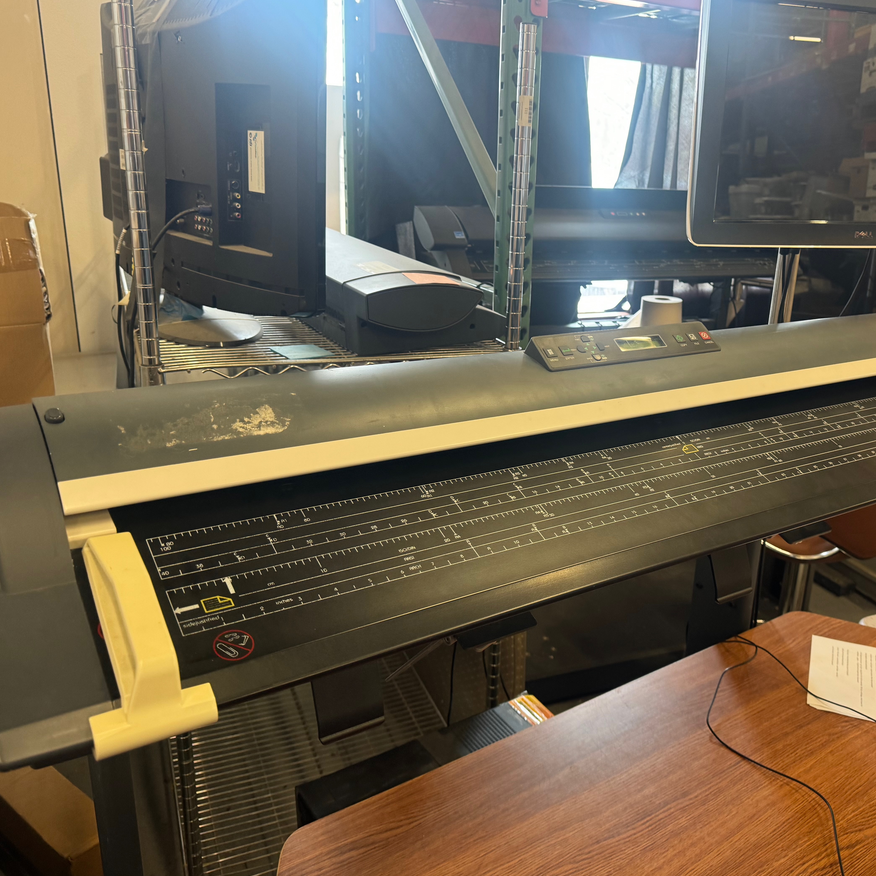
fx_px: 830
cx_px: 525
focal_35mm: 29
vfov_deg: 55.6
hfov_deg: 55.2
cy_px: 432
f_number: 1.78
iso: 160
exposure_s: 1/42
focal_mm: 6.76
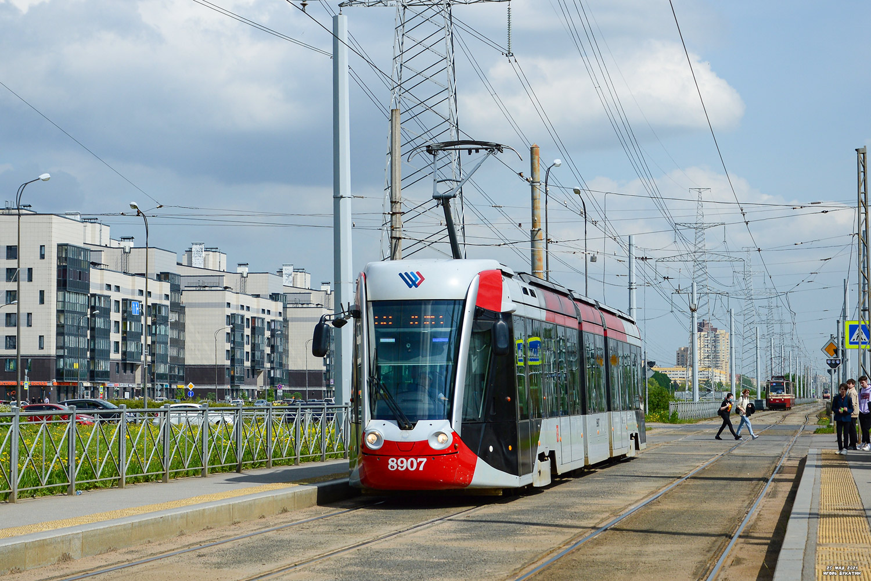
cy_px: 290
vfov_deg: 21.6
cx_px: 436
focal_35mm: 63
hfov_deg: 31.9
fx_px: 1524
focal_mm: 42
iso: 100
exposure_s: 1/800
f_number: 6.3
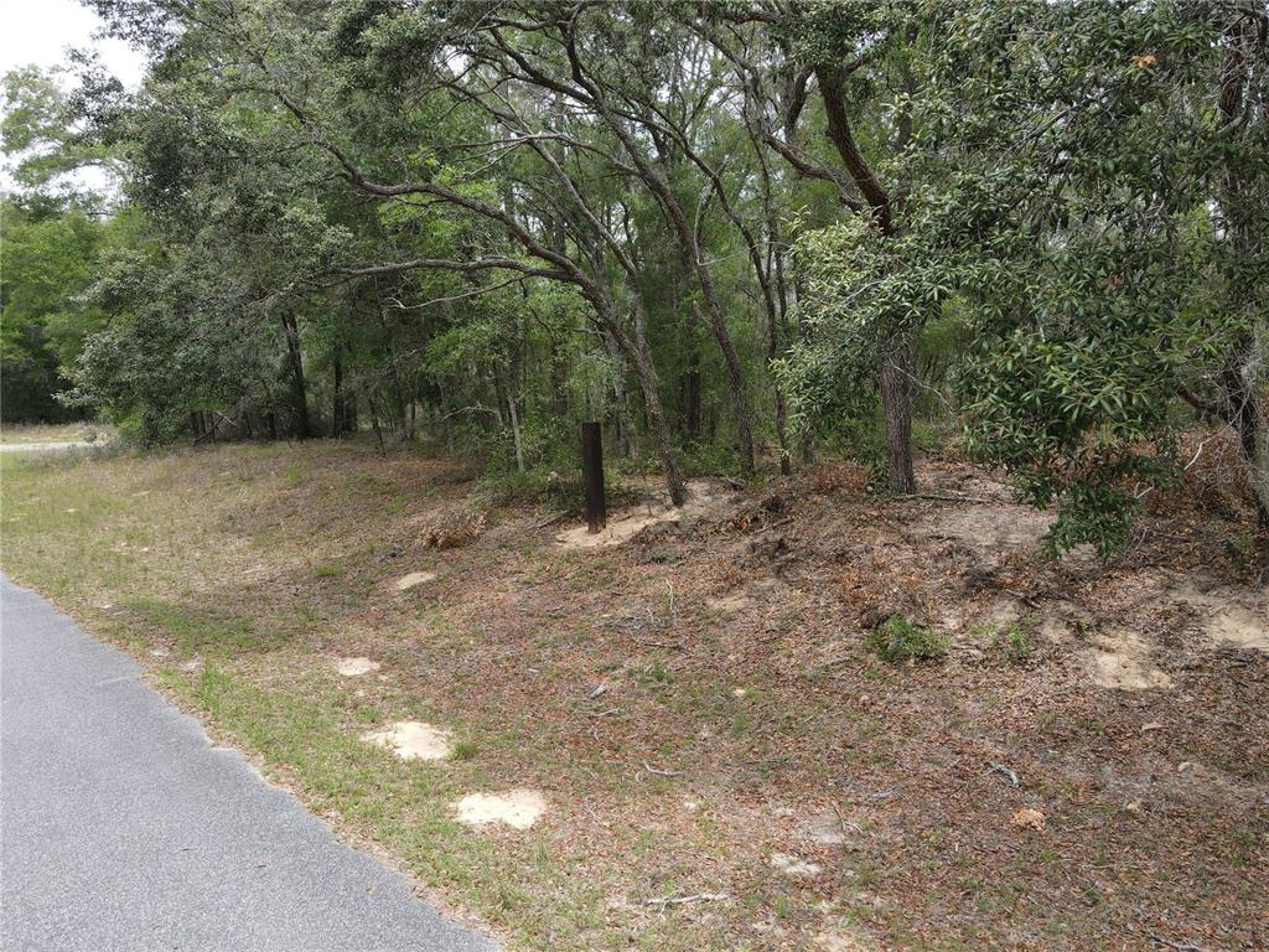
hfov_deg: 71.6
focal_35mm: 24
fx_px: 880
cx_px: 634
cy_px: 476
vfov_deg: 56.8
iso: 100
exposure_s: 1/180
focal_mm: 4.5
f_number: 2.8
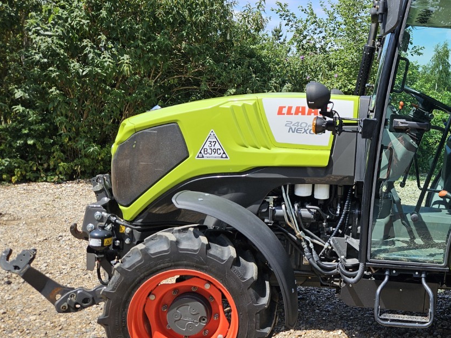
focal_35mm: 40
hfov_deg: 44.1
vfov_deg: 36.0
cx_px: 372
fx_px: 521
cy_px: 162
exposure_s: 1/1081
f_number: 1.8
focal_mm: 5.4
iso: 25
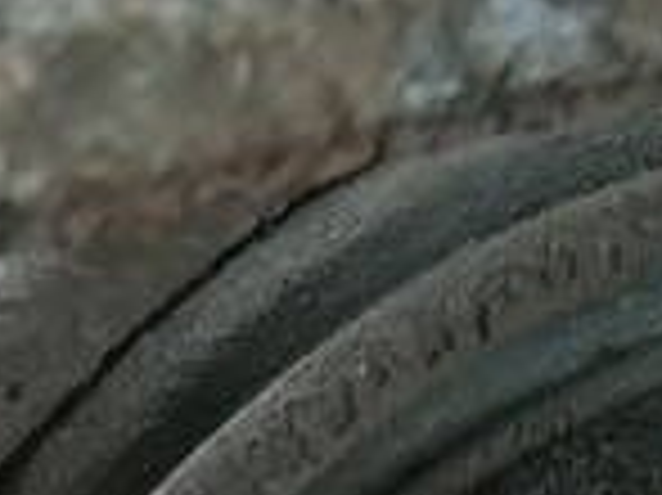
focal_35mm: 188
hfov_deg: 10.5
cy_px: 999
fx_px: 3592
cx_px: 576
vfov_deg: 7.6
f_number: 1.6
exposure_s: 1/25
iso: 541
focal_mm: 4.11
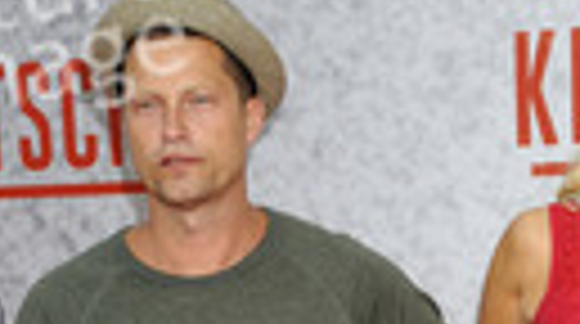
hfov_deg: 13.8
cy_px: 724
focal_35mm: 156
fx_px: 2395
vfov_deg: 7.3
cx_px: 445
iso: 500
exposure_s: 1/160
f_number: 5.6
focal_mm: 48
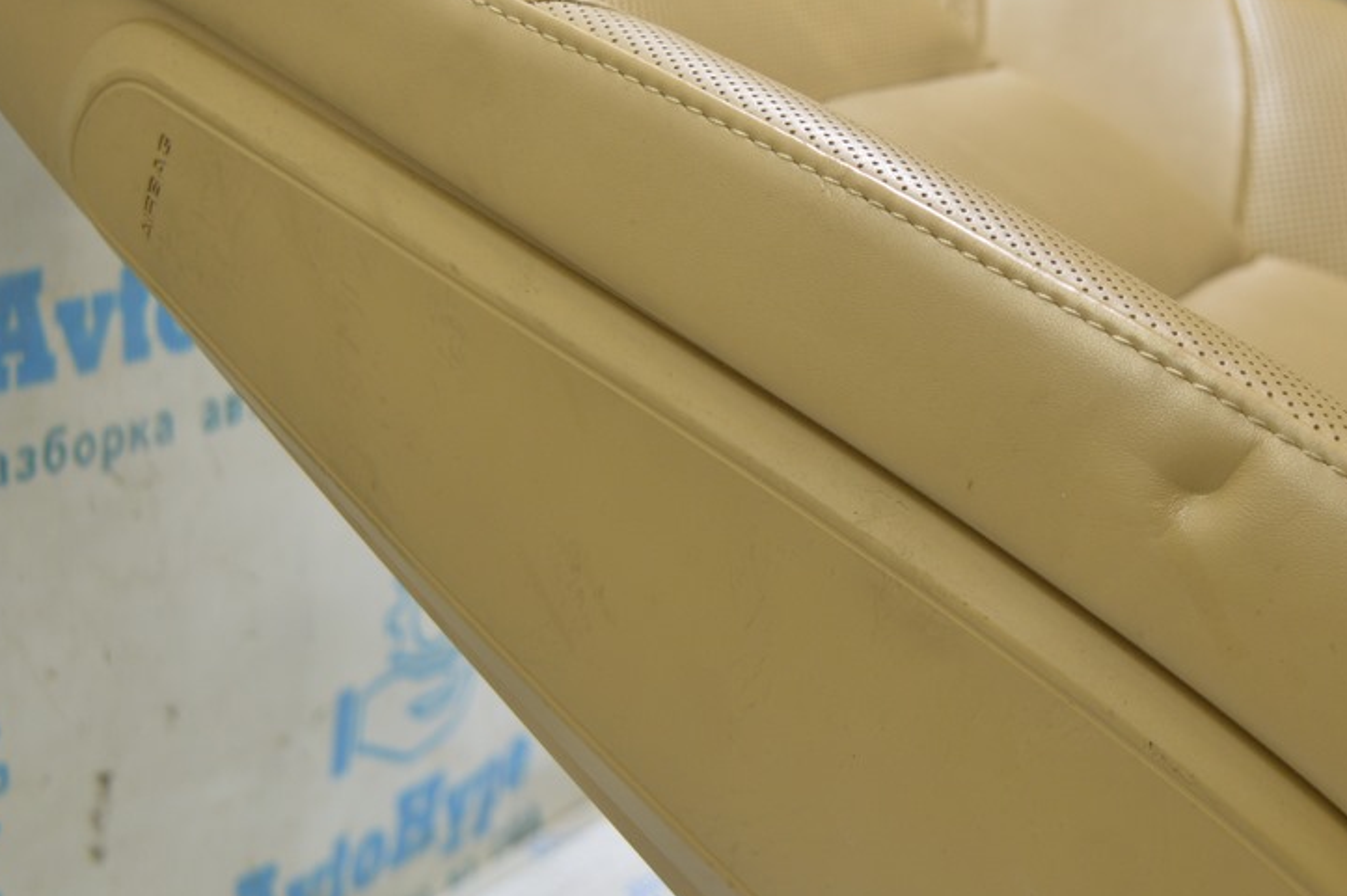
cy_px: 524
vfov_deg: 20.0
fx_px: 2543
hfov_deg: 29.5
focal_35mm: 68
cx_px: 851
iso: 400
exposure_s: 1/20
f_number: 5.6
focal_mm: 32
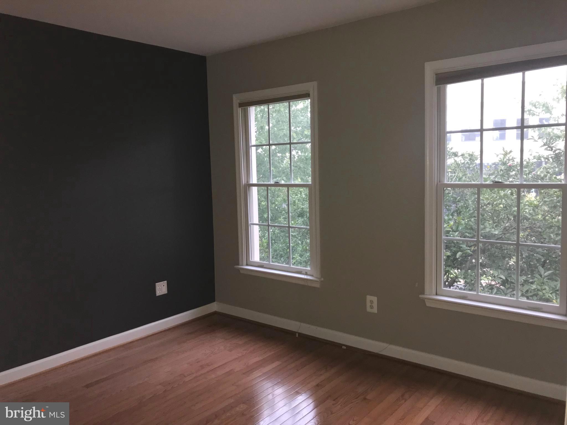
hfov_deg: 63.4
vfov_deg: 49.7
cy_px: 212
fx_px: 459
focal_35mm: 28
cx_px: 284
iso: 64
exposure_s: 1/30
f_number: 1.8
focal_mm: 3.99
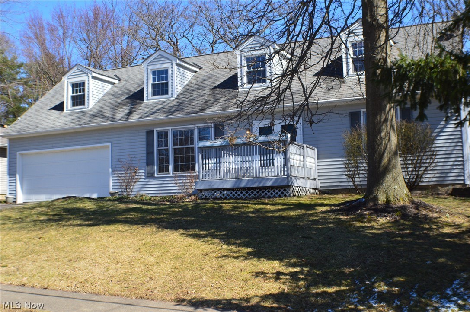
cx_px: 235
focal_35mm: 57
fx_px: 743
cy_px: 156
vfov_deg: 23.7
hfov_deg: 35.1
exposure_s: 1/320
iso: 400
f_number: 10
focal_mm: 38
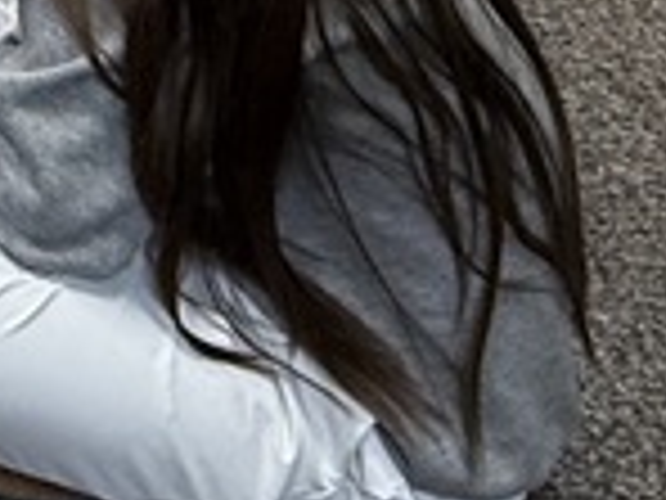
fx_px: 1866
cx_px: -392
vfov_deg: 10.3
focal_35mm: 97
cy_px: -1050
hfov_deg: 17.7
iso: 200
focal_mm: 2.22
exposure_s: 1/60
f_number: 2.2
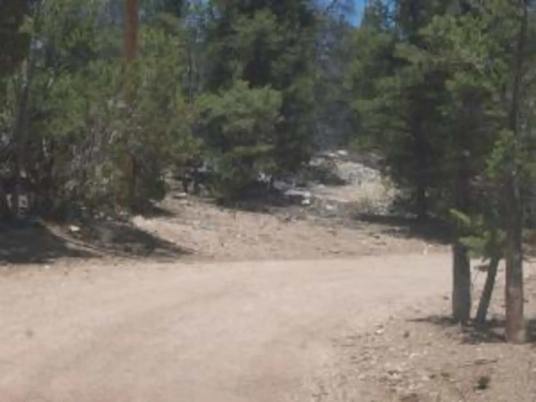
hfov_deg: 19.3
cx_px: 268
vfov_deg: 14.5
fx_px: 1579
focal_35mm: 102
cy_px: 201
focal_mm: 16.8
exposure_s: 1/180
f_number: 9.5
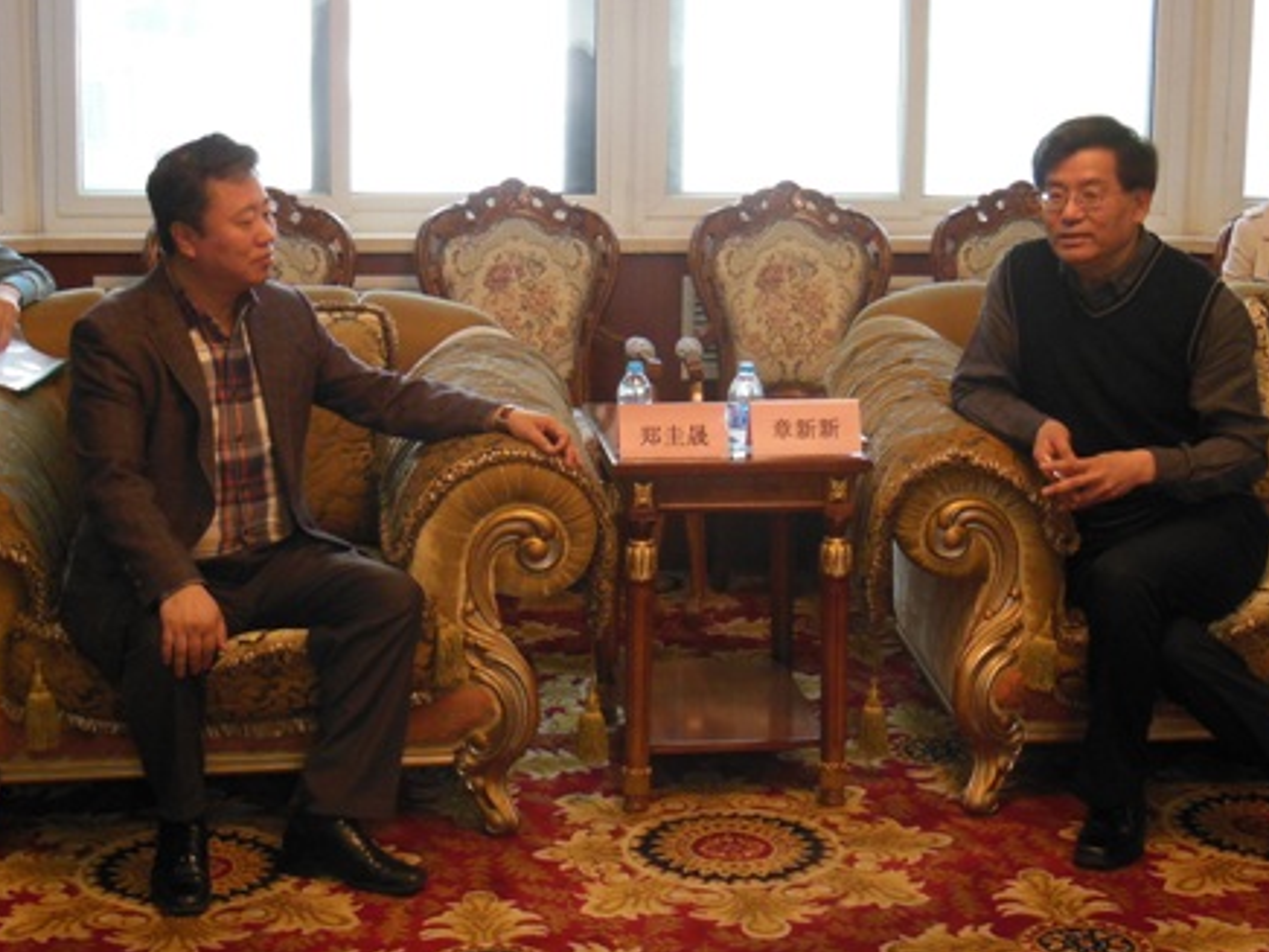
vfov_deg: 22.2
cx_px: 661
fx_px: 2420
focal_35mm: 66
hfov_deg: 29.4
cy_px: 410
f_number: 4.4
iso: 400
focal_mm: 8
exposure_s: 1/20
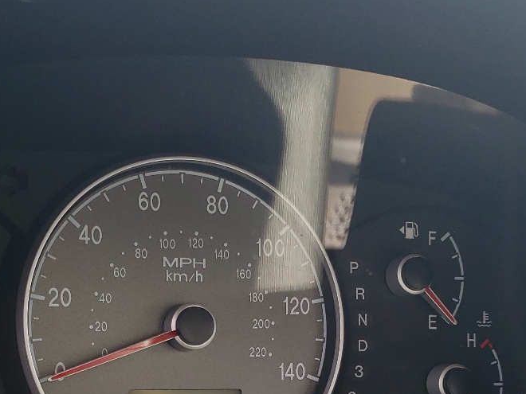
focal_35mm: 63
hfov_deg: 30.5
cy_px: 385
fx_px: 957
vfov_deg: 22.5
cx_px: 173
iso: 50
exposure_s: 1/217
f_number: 1.5
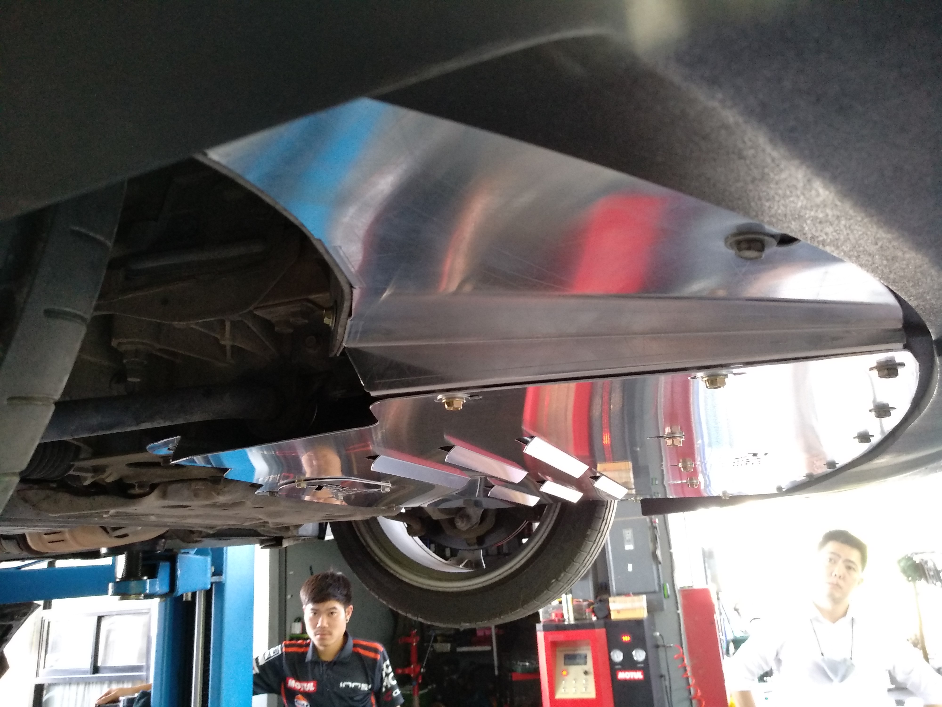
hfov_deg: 76.4
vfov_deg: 61.1
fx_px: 599
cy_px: 354
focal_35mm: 22
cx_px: 471
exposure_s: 1/33
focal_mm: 3.81
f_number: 2.2
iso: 640
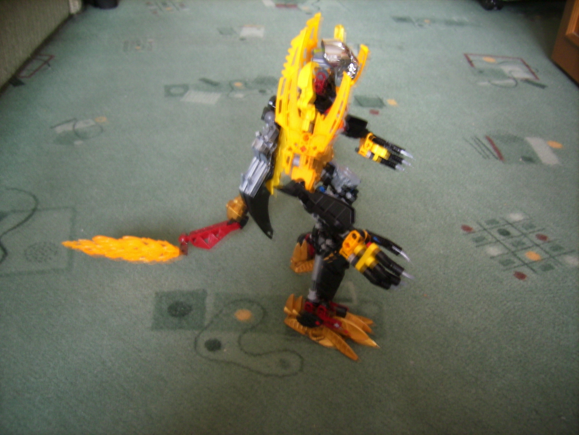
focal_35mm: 32
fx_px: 535
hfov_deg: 56.8
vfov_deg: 44.2
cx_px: 290
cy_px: 218
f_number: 2.8
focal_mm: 5.99
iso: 50
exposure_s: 1
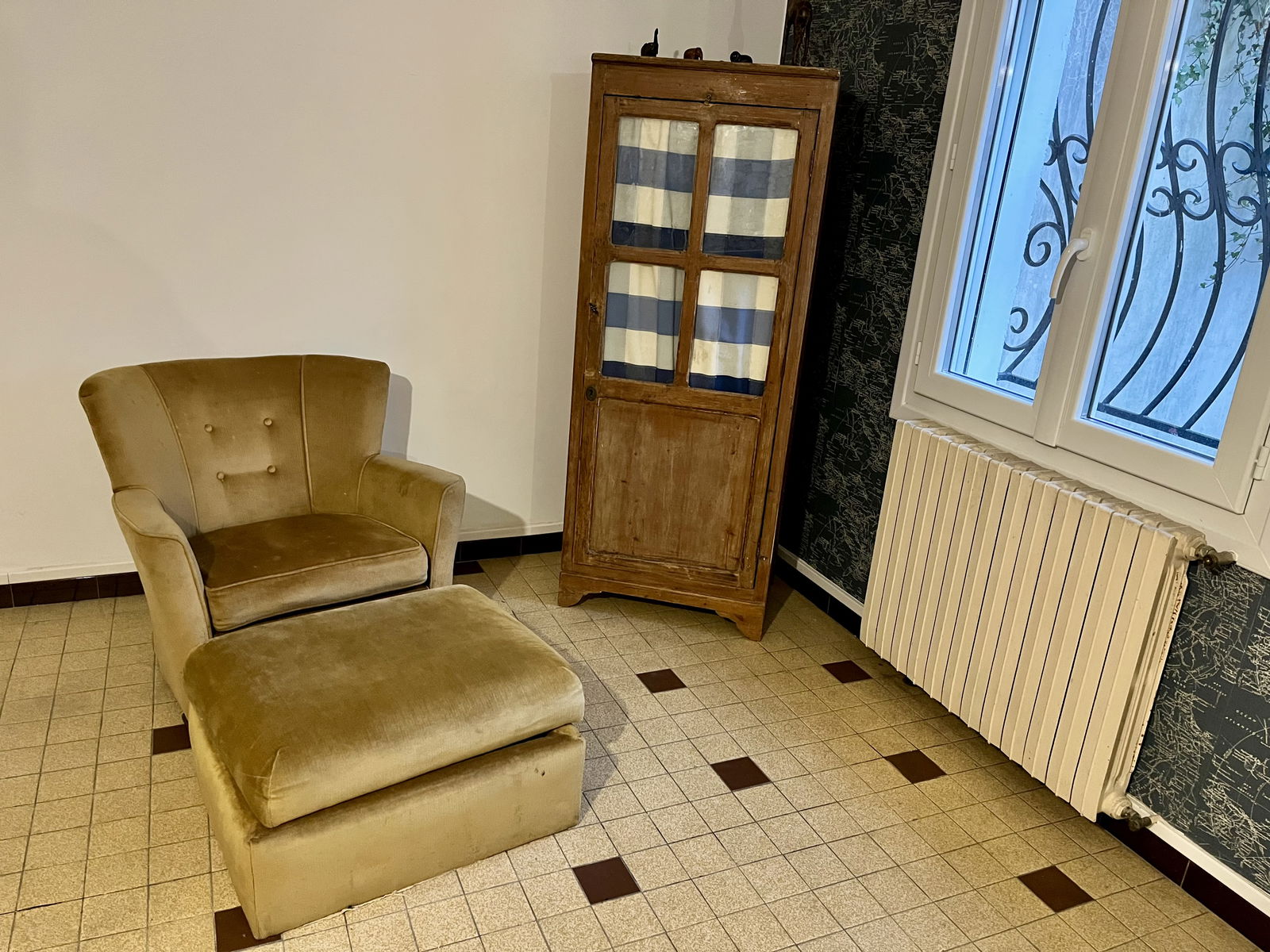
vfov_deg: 53.1
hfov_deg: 67.3
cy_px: 476
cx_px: 635
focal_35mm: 26
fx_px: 954
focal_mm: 5.1
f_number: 1.6
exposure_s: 1/33
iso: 500
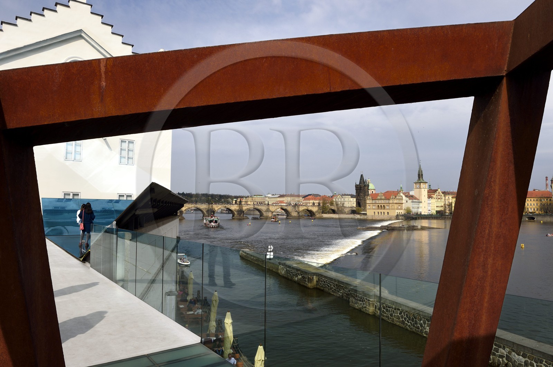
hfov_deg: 73.8
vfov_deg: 53.1
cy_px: 184
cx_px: 276
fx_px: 368
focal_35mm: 24
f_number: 14
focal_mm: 24
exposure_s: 1/250
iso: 200
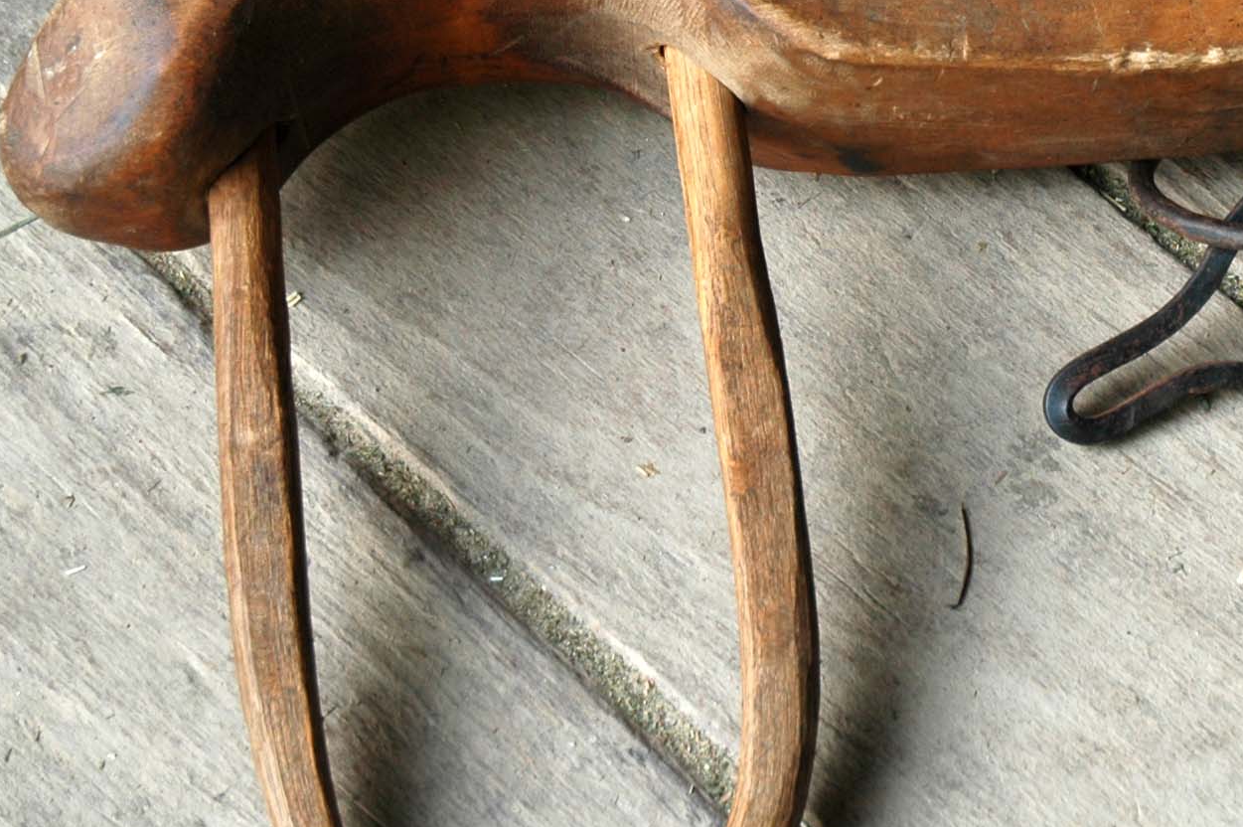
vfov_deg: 10.8
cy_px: 193
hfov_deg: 15.9
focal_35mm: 126
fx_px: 4354
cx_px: 1300
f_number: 4.2
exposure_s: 1/125
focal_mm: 35
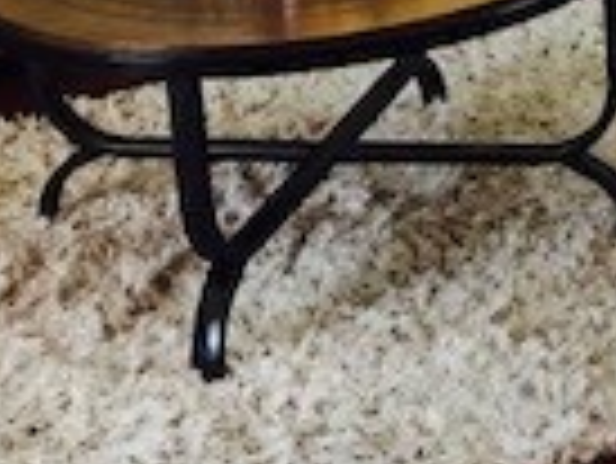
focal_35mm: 131
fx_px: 2333
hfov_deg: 14.2
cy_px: -356
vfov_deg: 10.7
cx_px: 881
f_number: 1.8
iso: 80
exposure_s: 1/15
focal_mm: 3.99
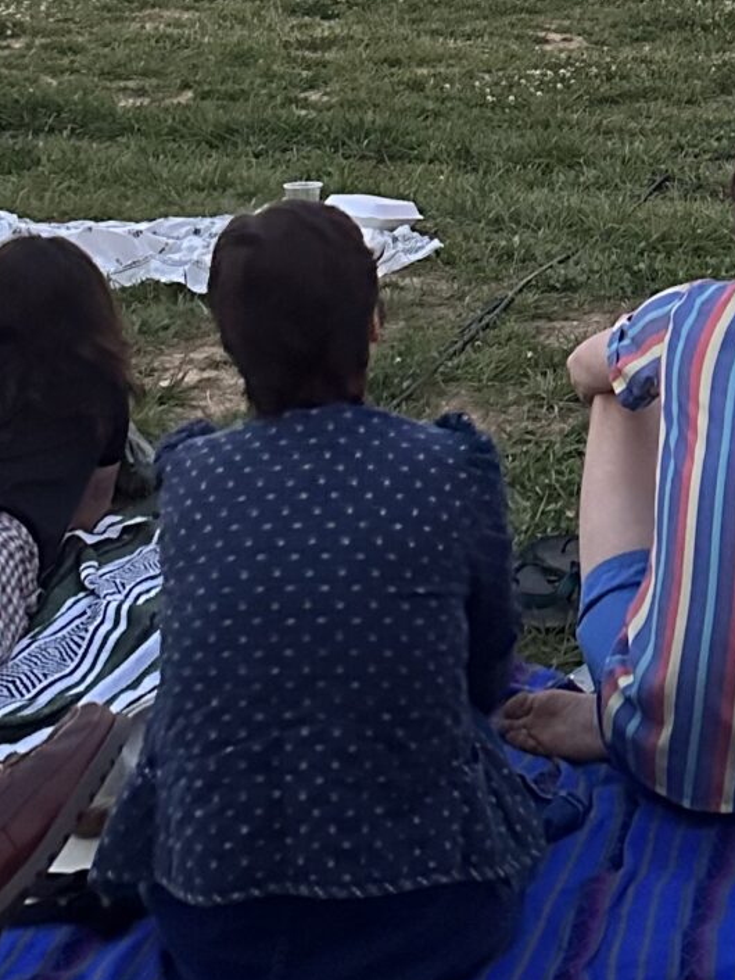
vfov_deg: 20.7
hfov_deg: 16.5
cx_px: 810
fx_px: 2462
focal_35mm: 87
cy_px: -248
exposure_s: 1/30
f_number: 1.78
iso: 1000
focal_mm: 6.86
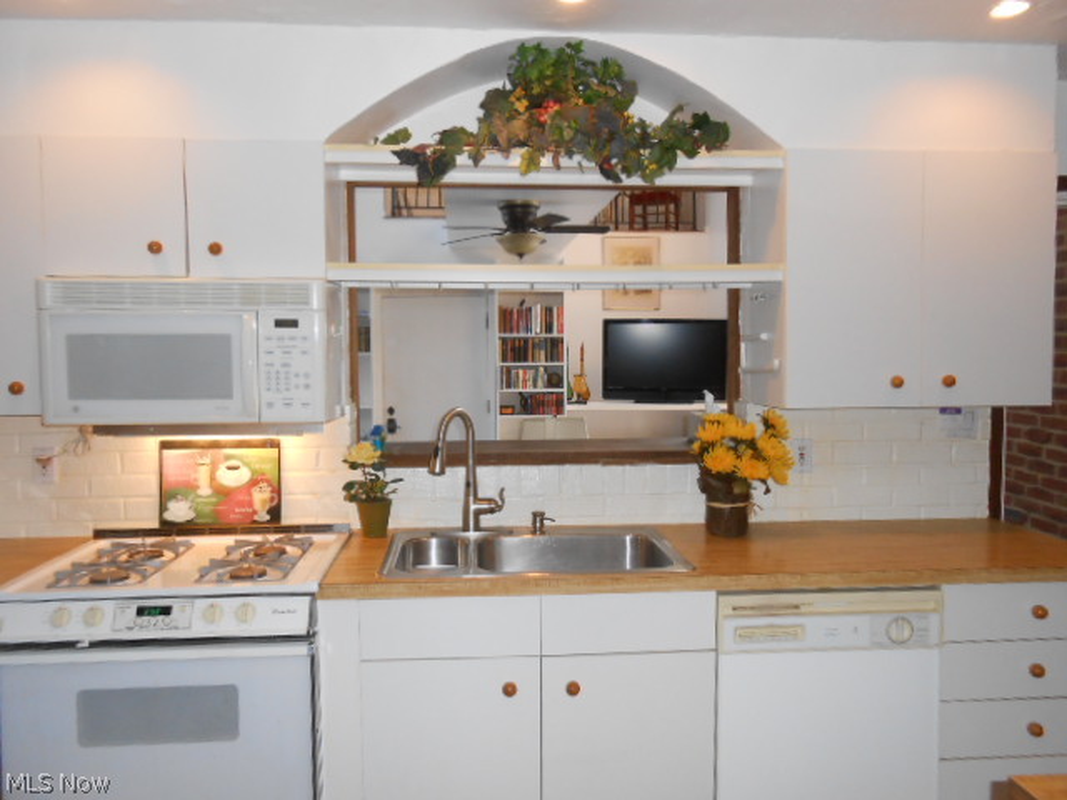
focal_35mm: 26
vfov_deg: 53.1
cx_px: 534
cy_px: 400
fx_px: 801
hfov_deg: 67.3
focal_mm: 4.6
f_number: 3.5
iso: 250
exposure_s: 1/25
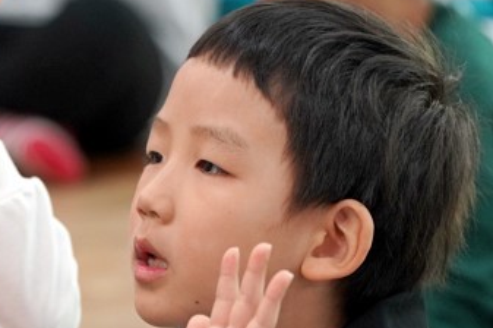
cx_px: 238
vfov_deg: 3.1
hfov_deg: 4.7
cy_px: 356
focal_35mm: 441
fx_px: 6033
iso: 2000
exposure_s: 1/200
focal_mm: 165
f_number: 4
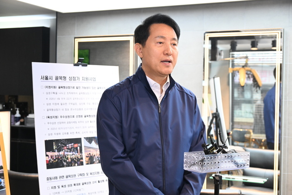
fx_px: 454
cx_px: 146
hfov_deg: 35.6
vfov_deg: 24.2
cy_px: 98
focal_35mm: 56
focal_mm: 56
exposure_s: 1/100
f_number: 5.6
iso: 2500
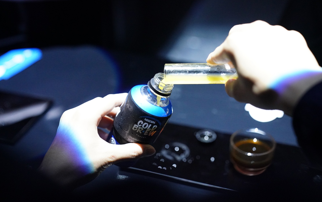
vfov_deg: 21.6
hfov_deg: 34.0
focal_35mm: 60
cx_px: 163
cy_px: 100
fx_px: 527
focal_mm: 58
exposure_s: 1/400
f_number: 2.8
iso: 8000
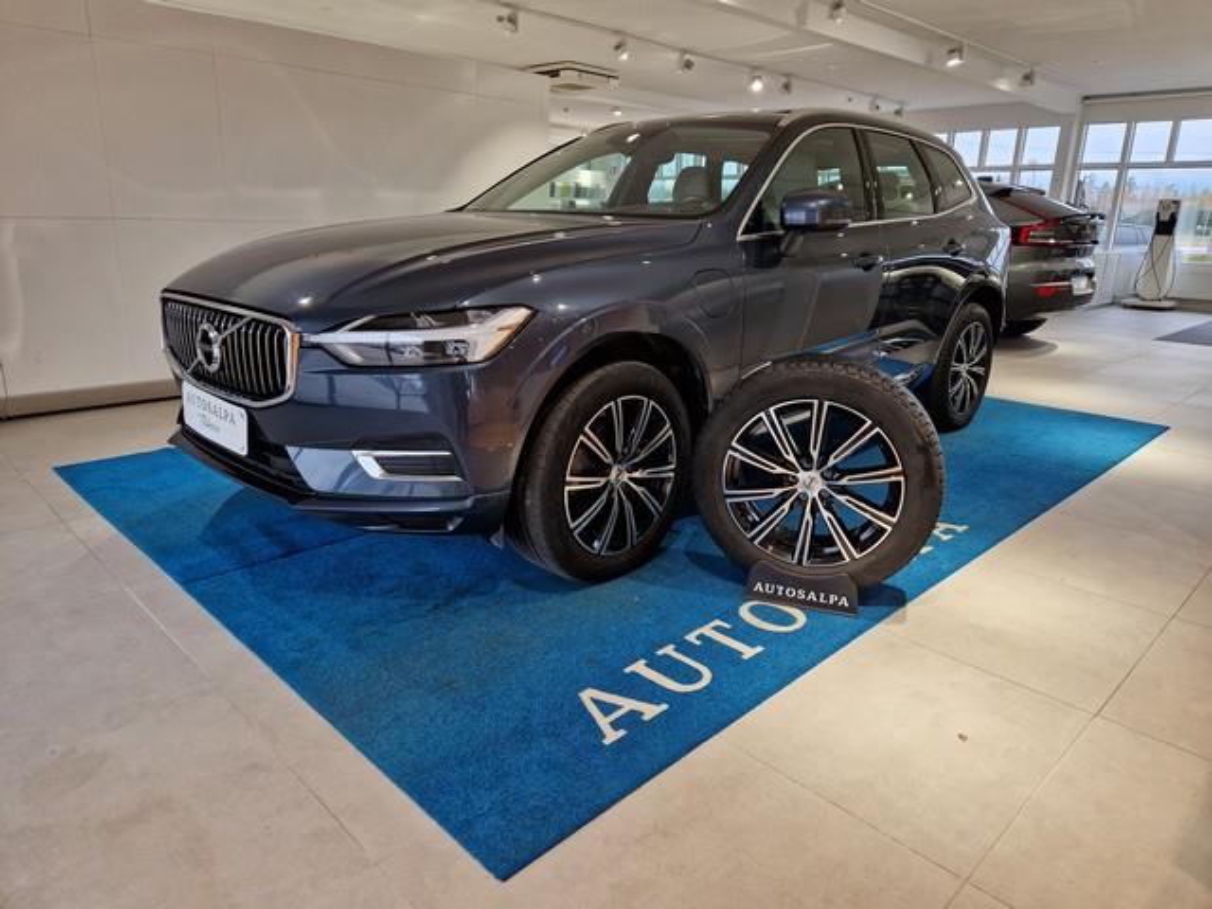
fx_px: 805
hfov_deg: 73.9
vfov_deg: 58.9
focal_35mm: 23
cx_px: 606
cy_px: 454
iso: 100
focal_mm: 5.4
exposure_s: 1/180
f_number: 1.8
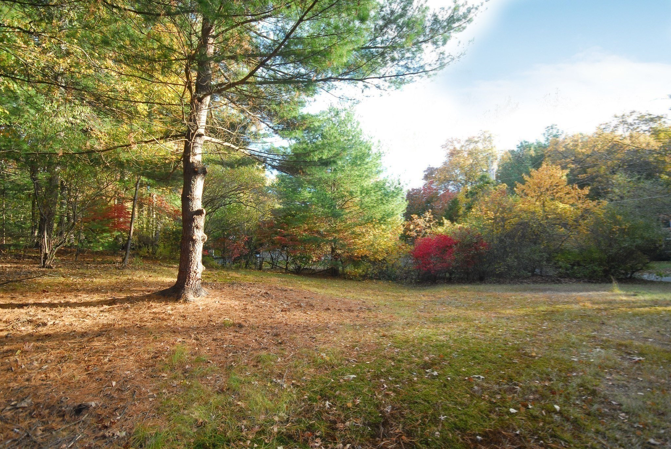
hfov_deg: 92.4
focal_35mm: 17
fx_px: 322
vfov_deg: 69.8
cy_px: 224
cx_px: 336
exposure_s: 1/100
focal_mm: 11.5
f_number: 6.3
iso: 400
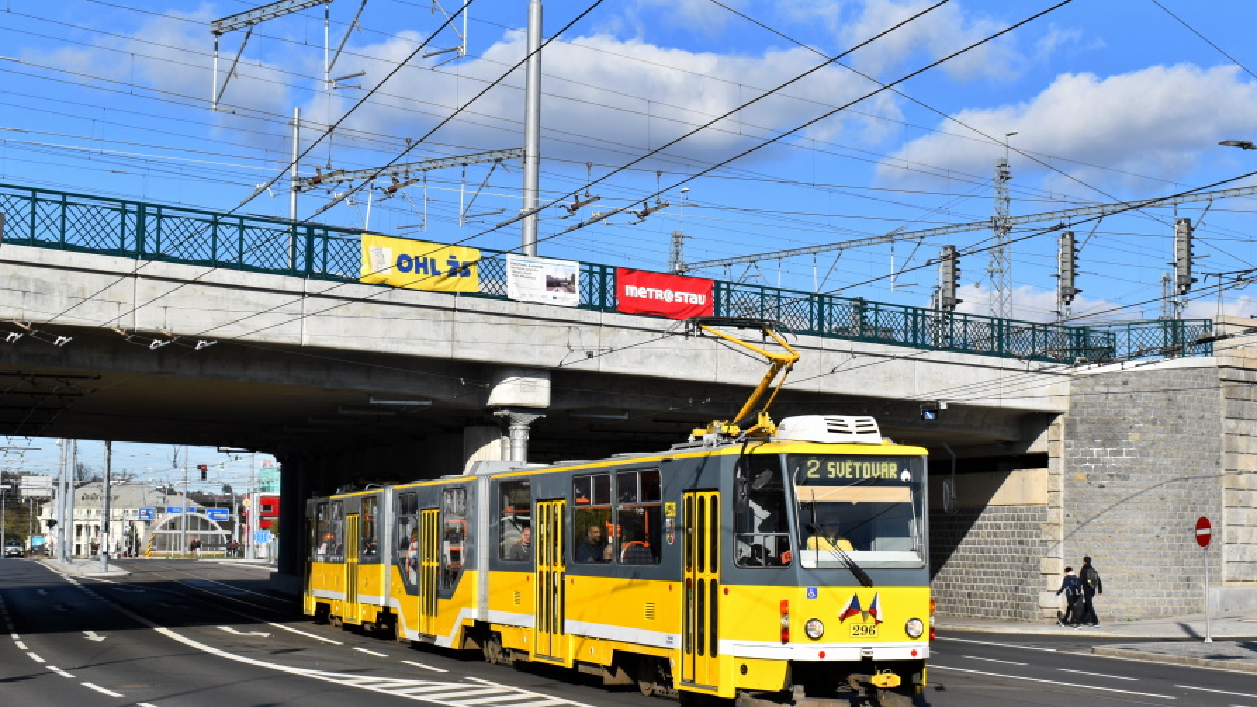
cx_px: 688
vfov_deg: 22.2
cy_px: 375
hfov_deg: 38.5
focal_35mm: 54
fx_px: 1800
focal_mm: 30
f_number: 10
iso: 200
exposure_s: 1/400
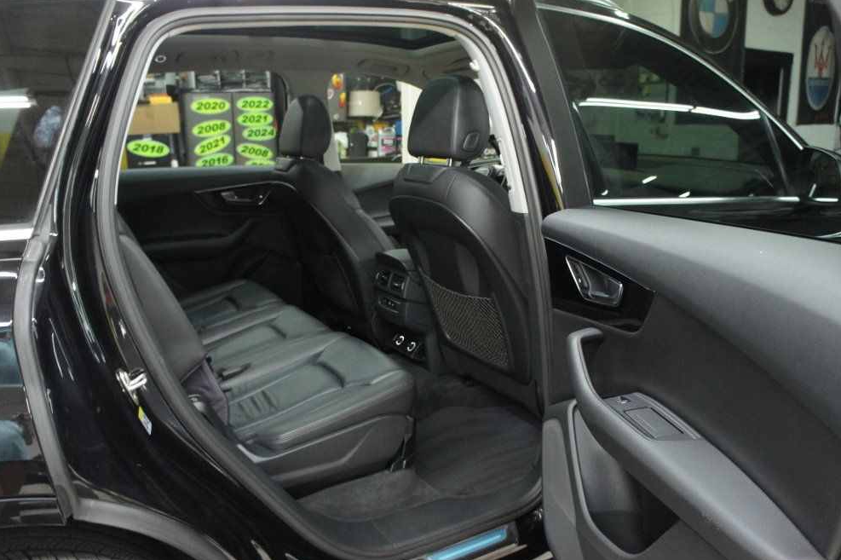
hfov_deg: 65.5
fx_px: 654
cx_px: 433
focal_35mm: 28
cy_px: 288
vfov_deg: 46.4
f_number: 3.5
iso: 1600
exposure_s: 1/30
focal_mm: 18
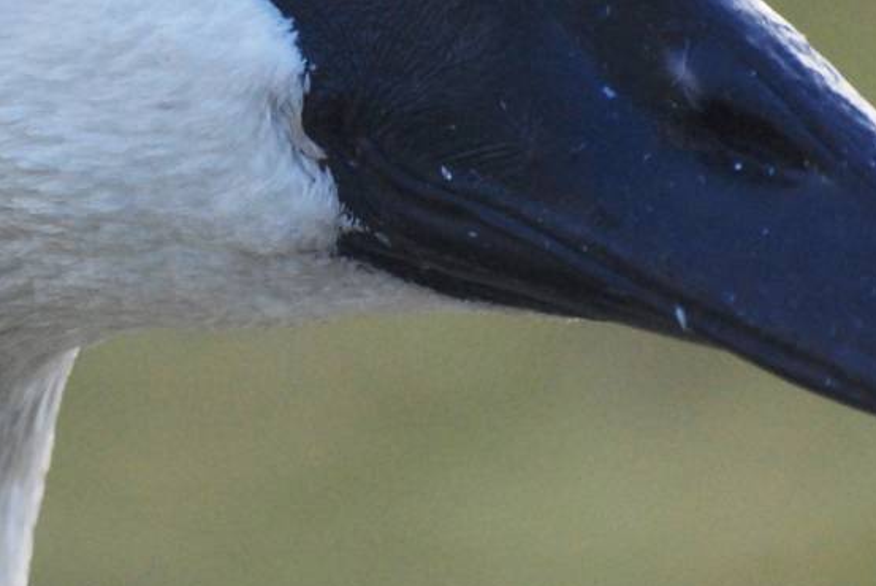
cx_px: 227
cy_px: 10
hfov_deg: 2.2
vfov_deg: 1.4
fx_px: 23238
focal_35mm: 954
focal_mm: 220
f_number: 5.3
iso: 1000
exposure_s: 1/800
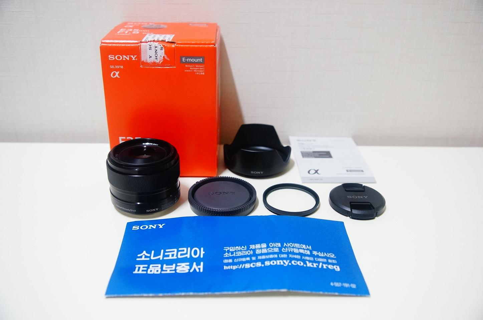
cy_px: 160
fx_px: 482
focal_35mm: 36
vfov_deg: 36.8
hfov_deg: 53.2
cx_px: 242
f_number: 3.2
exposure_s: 1/60
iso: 1000
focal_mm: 24
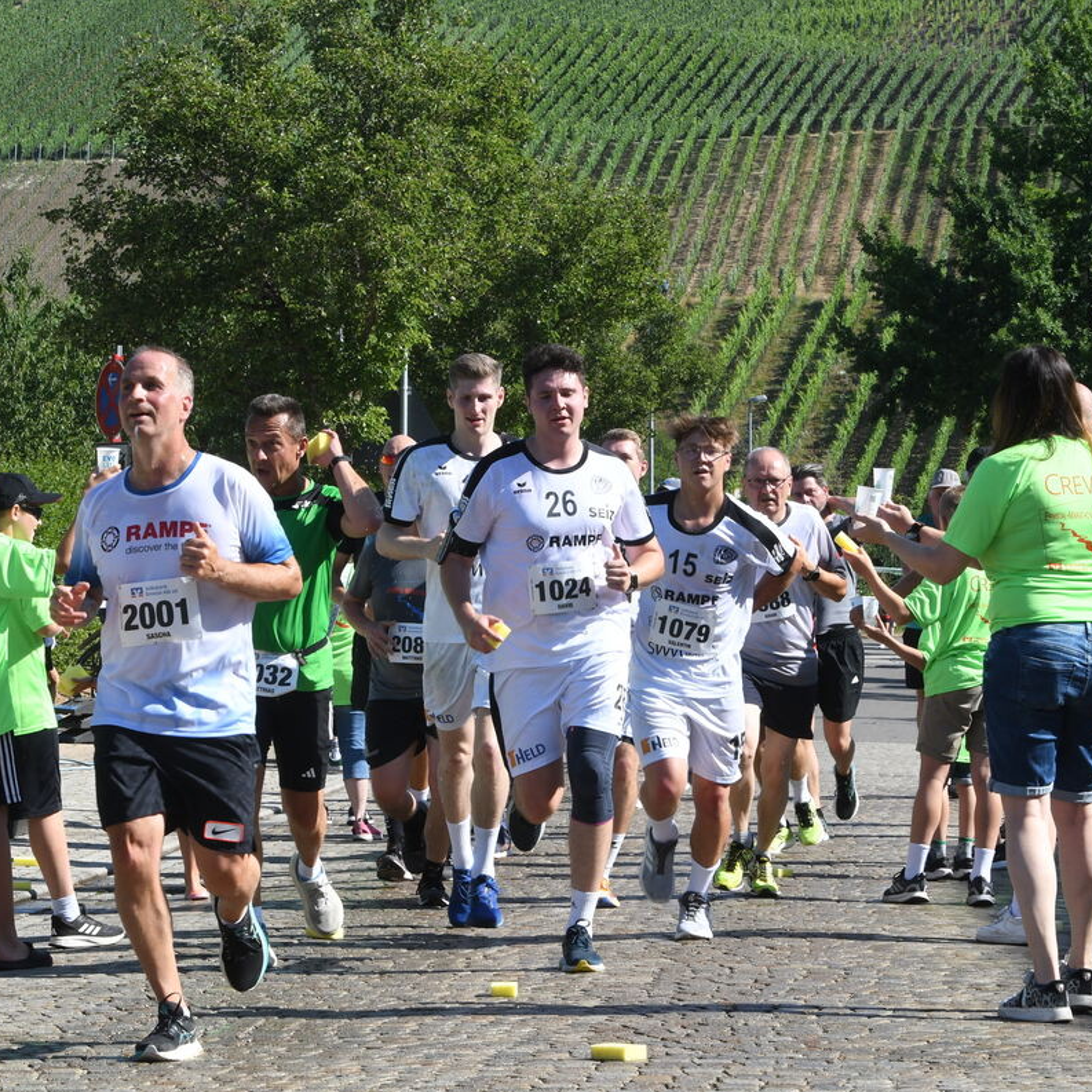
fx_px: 4818
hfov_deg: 12.9
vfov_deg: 12.9
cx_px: 416
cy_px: 549
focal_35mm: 135
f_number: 16
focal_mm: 70
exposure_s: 1/320
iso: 640
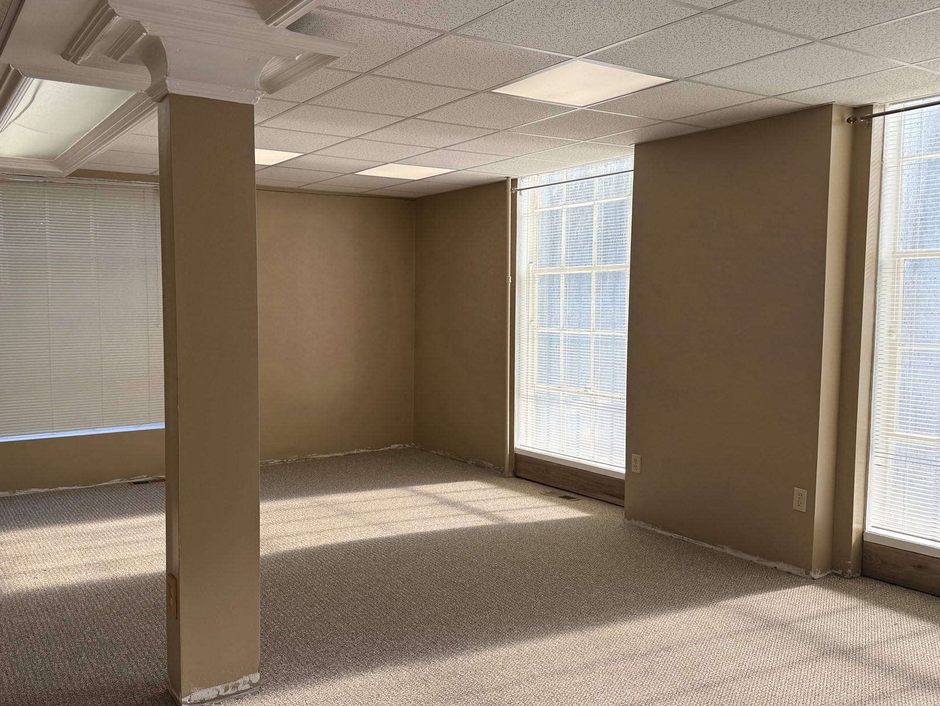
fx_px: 815
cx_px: 393
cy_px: 369
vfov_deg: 46.8
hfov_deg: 59.6
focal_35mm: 30
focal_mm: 6.76
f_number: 1.78
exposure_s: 1/909
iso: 80
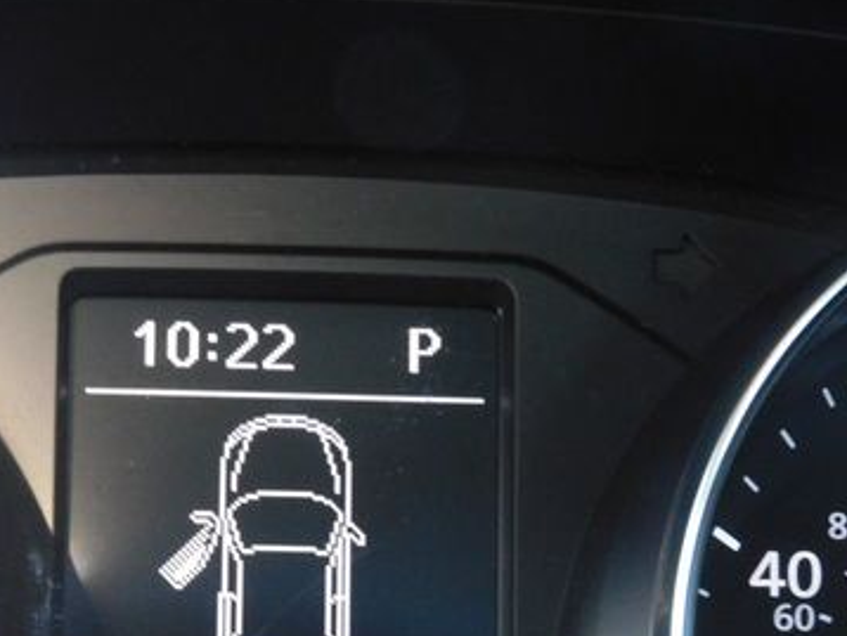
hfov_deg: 15.7
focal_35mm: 125
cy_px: 551
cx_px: 206
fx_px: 3061
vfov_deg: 11.8
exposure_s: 1/30
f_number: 4.5
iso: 400
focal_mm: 12.5
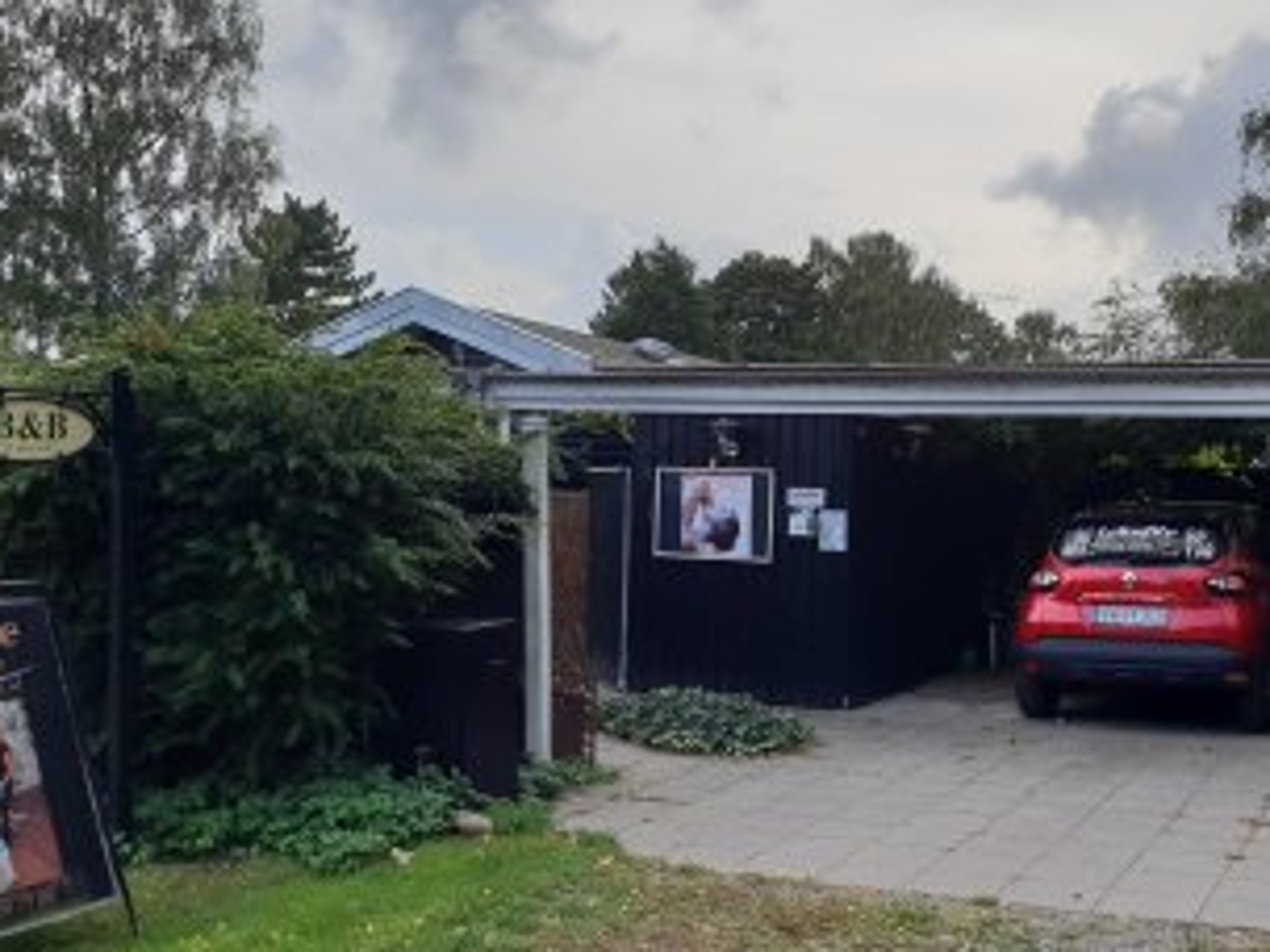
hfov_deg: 45.6
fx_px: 1504
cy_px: 568
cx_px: 748
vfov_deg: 35.0
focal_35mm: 41
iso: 50
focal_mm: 4.3
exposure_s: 1/494
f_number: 2.4
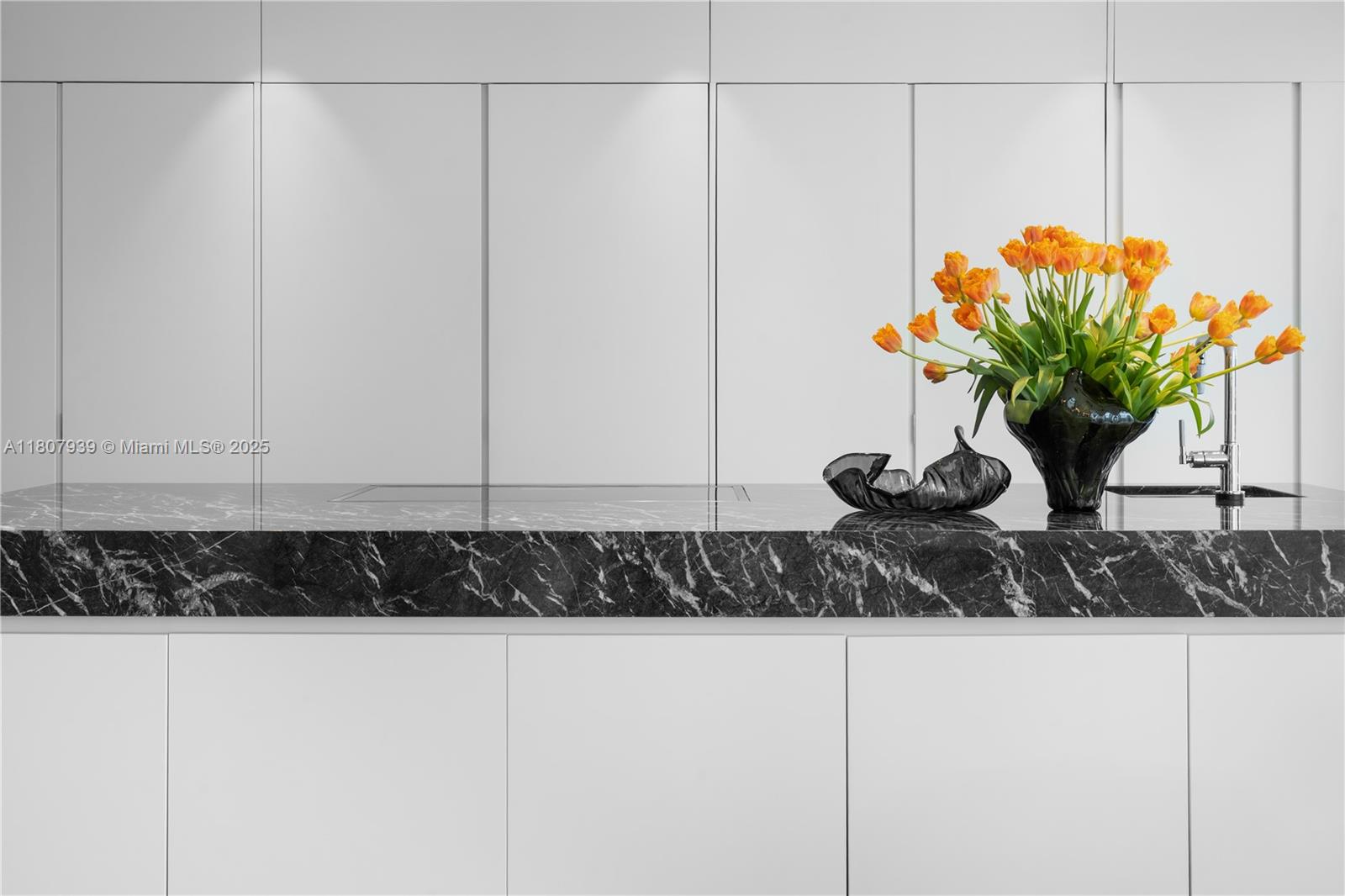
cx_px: 672
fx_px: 1681
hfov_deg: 43.6
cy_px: 448
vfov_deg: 29.9
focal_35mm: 45
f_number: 11
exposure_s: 1/2.5
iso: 200
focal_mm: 45
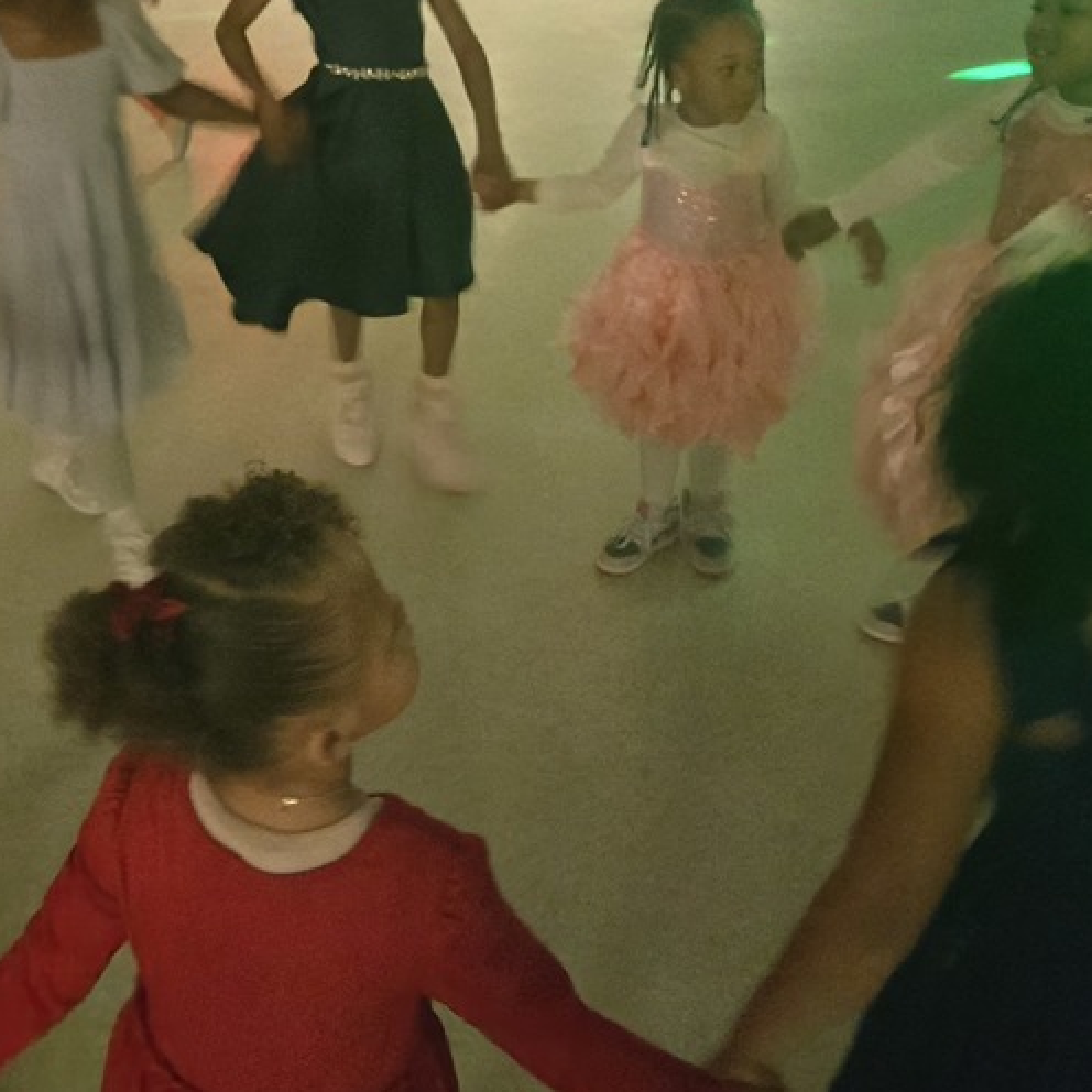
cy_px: 365
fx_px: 1499
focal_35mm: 42
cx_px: 414
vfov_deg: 39.6
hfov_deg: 39.8
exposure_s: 1/15
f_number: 1.8
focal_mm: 5.4
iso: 2500
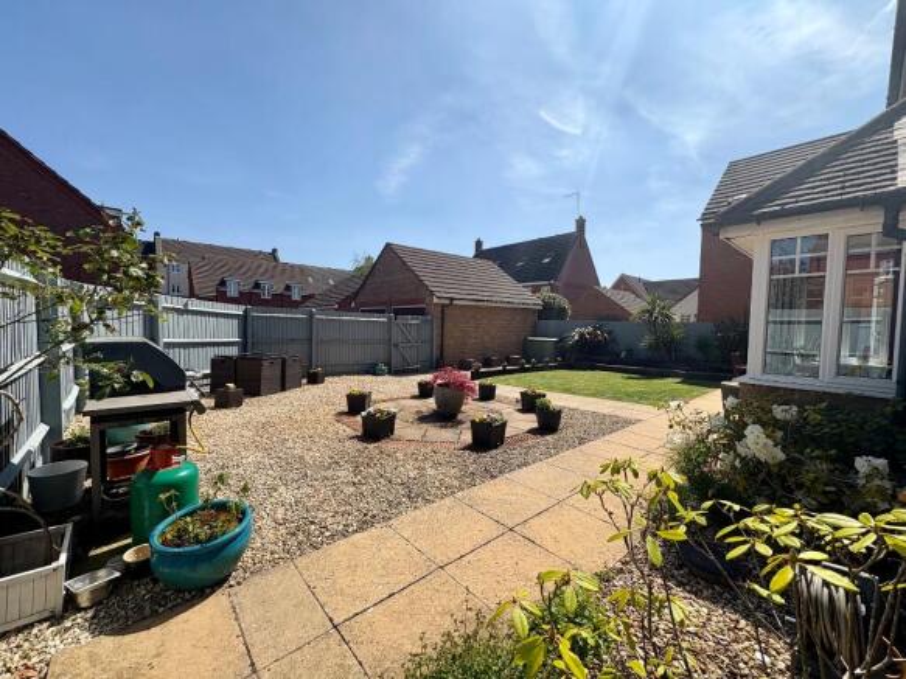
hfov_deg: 102.1
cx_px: 453
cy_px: 340
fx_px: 366
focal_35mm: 14
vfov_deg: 85.7
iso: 50
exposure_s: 1/2342
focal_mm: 2.22
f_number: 2.2
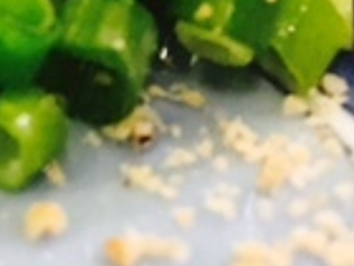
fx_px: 1360
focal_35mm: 133
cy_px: -337
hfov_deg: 13.1
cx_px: -331
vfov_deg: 10.0
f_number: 2.2
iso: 200
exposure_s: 1/24
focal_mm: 4.15
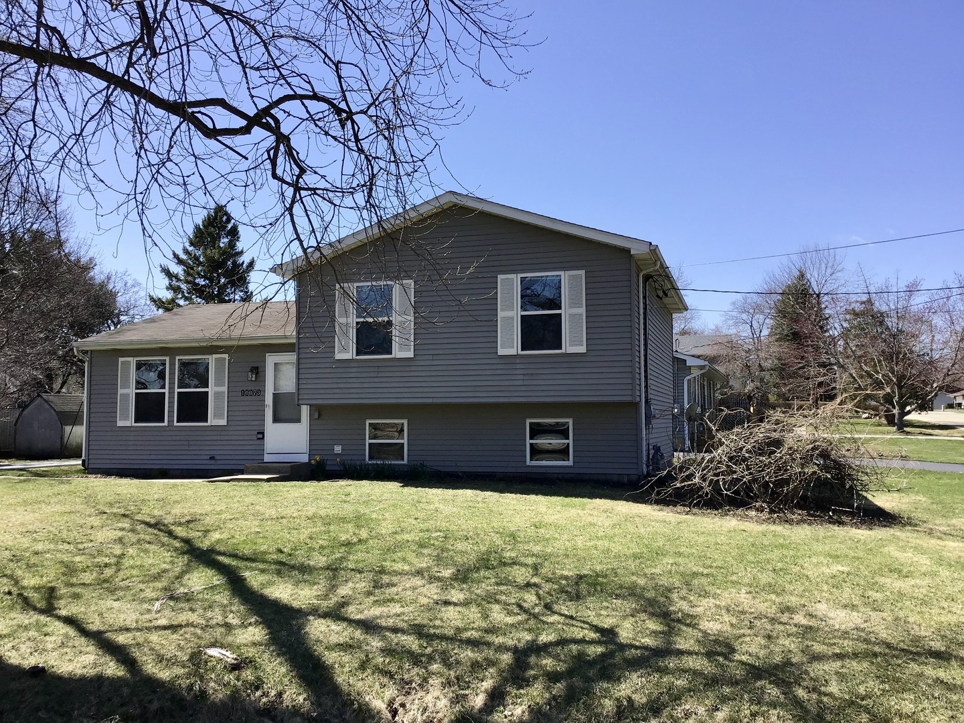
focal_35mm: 31
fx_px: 863
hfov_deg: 58.4
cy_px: 362
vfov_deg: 45.4
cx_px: 482
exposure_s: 1/970
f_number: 2.4
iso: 25
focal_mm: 3.3
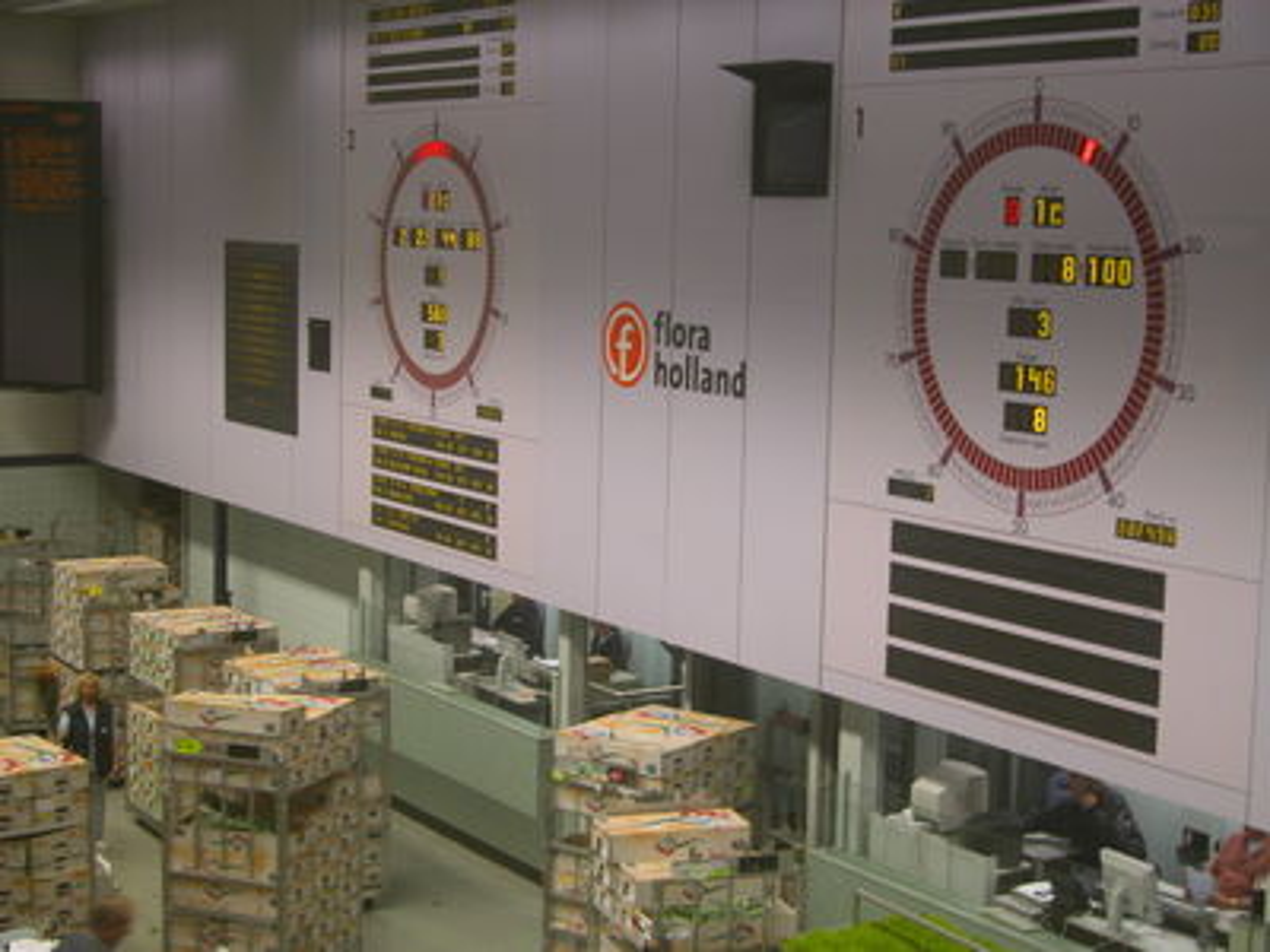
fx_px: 2238
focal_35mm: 61
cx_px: 635
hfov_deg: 31.7
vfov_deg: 24.0
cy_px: 476
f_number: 3.2
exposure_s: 1/6.8
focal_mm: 15.7
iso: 100
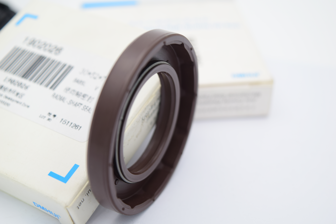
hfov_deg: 28.1
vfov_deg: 18.9
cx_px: 168
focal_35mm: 72
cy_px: 112
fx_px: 672
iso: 200
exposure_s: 1/3
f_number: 5.3
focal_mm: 48
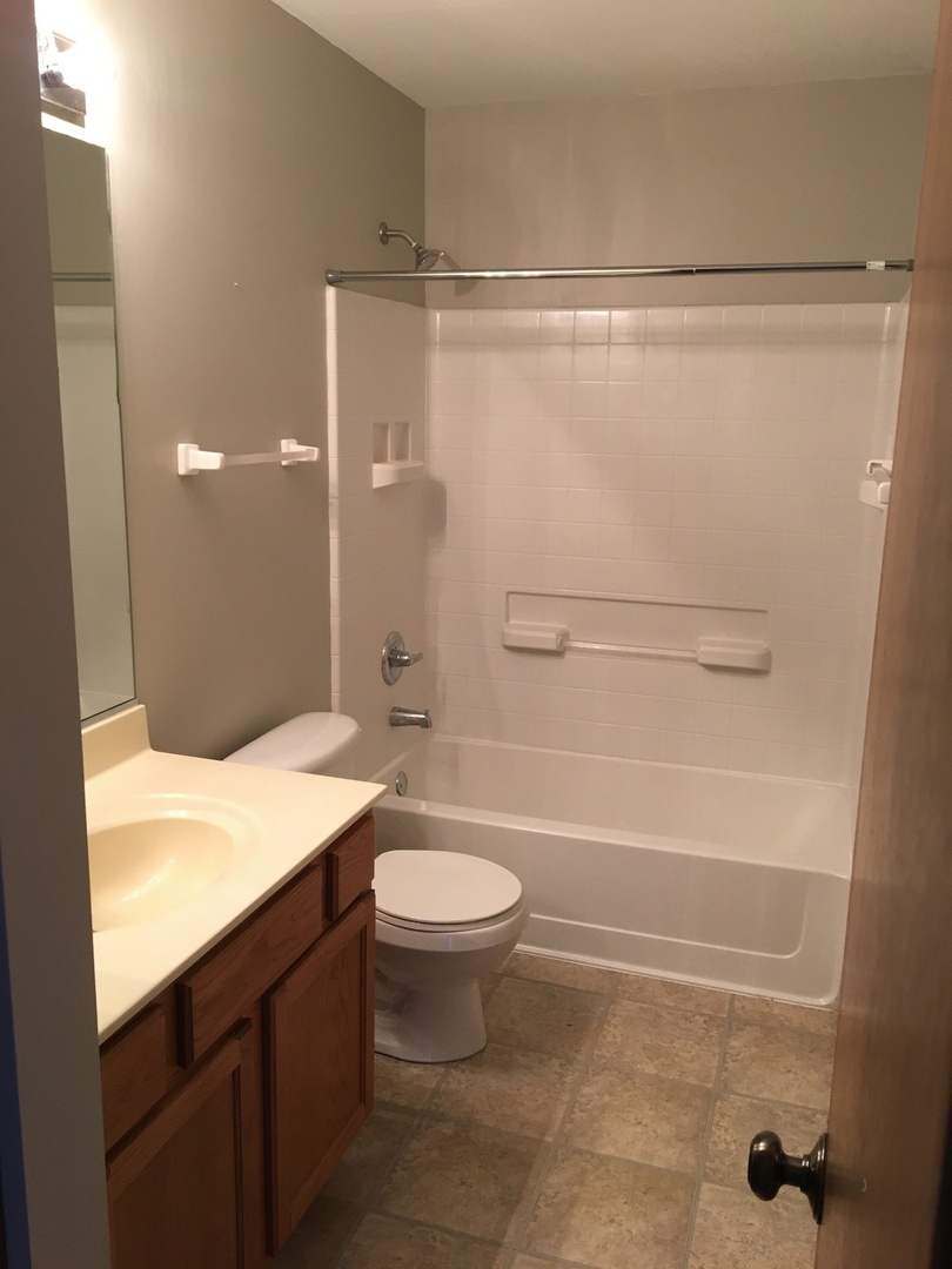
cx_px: 476
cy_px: 634
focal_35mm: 29
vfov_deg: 61.7
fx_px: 1063
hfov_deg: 48.2
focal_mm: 4.15
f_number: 2.2
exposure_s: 1/30
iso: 80
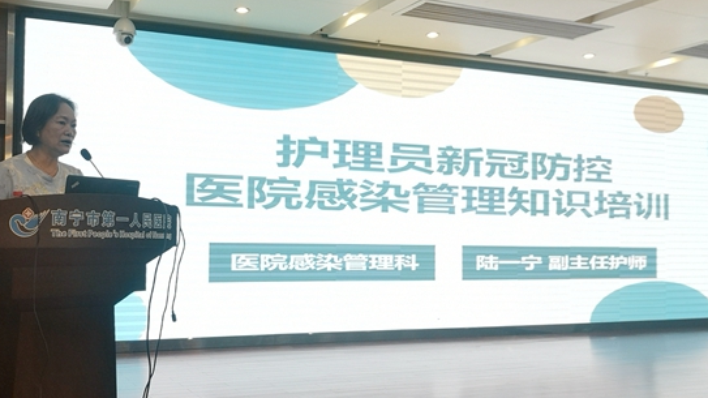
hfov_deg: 51.4
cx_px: 301
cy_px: 223
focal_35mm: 39
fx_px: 732
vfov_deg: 30.4
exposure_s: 1/50
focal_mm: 3.95
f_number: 1.8
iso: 50
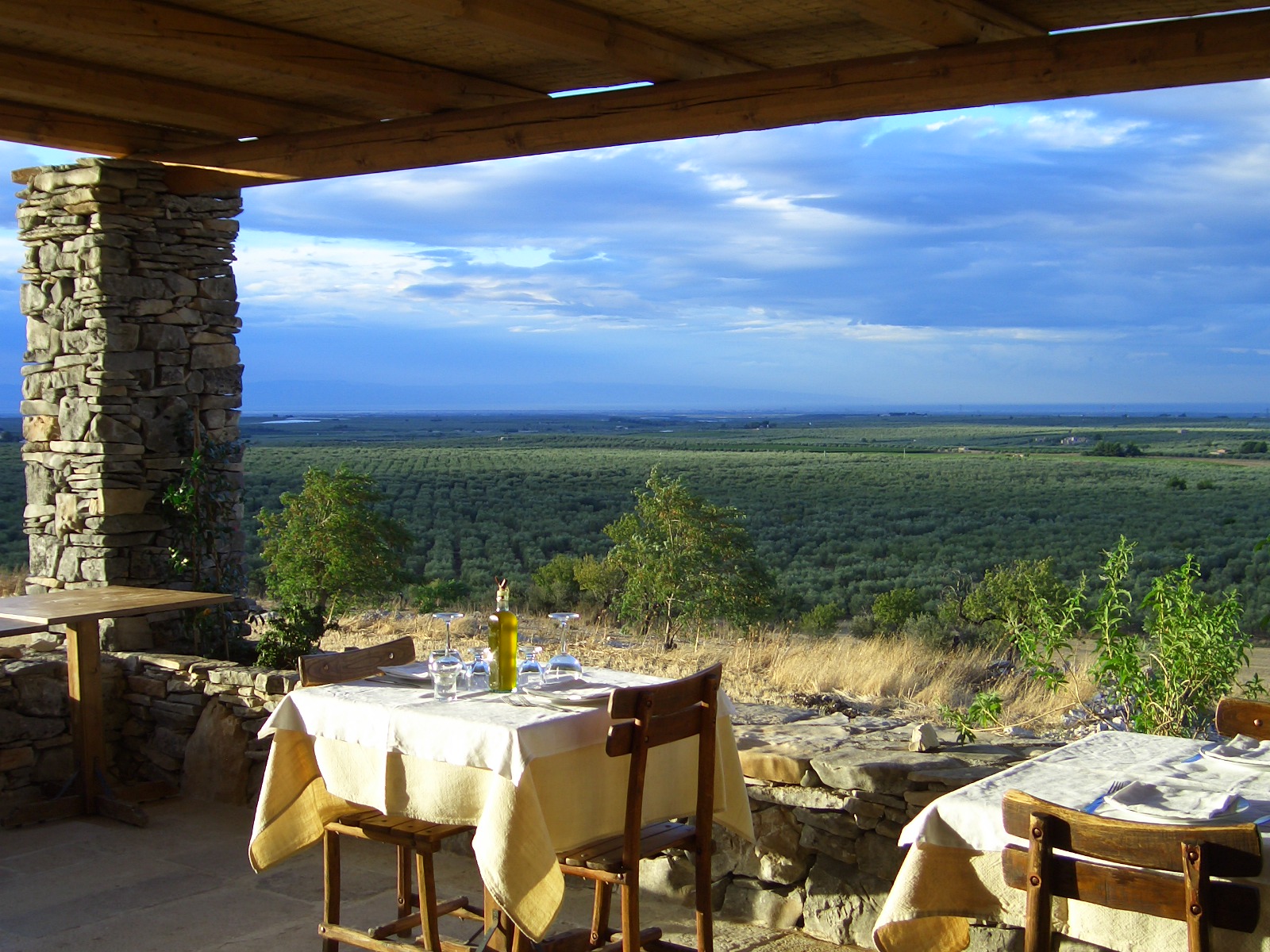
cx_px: 635
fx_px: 1614
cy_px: 476
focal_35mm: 44
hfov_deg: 42.9
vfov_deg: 32.9
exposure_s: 1/320
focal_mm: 9.2
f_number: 3
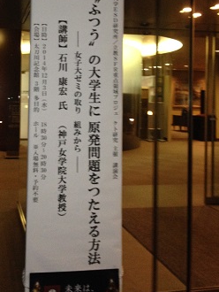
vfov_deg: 38.3
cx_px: 64
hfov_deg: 29.4
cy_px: 91
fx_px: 413
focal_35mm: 49
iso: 250
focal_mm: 4.12
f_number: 2.4
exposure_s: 1/16
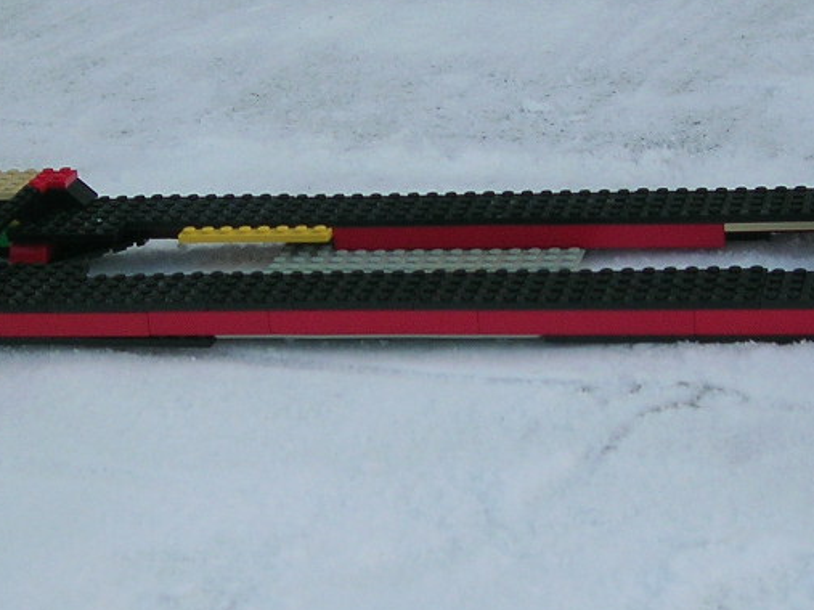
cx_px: 414
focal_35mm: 107
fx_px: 2516
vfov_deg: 13.8
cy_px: 324
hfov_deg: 18.4
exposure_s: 1/261
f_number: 3.2
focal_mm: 8
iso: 50
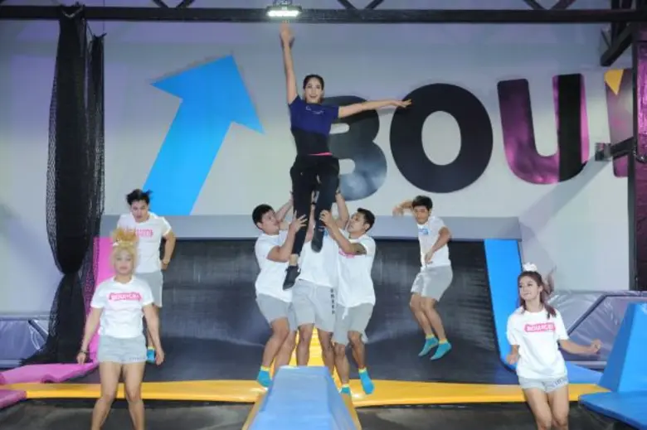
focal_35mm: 70
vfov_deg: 19.4
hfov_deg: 28.9
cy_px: 215
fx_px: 1257
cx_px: 324
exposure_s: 1/160
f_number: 4
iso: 1600
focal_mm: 70
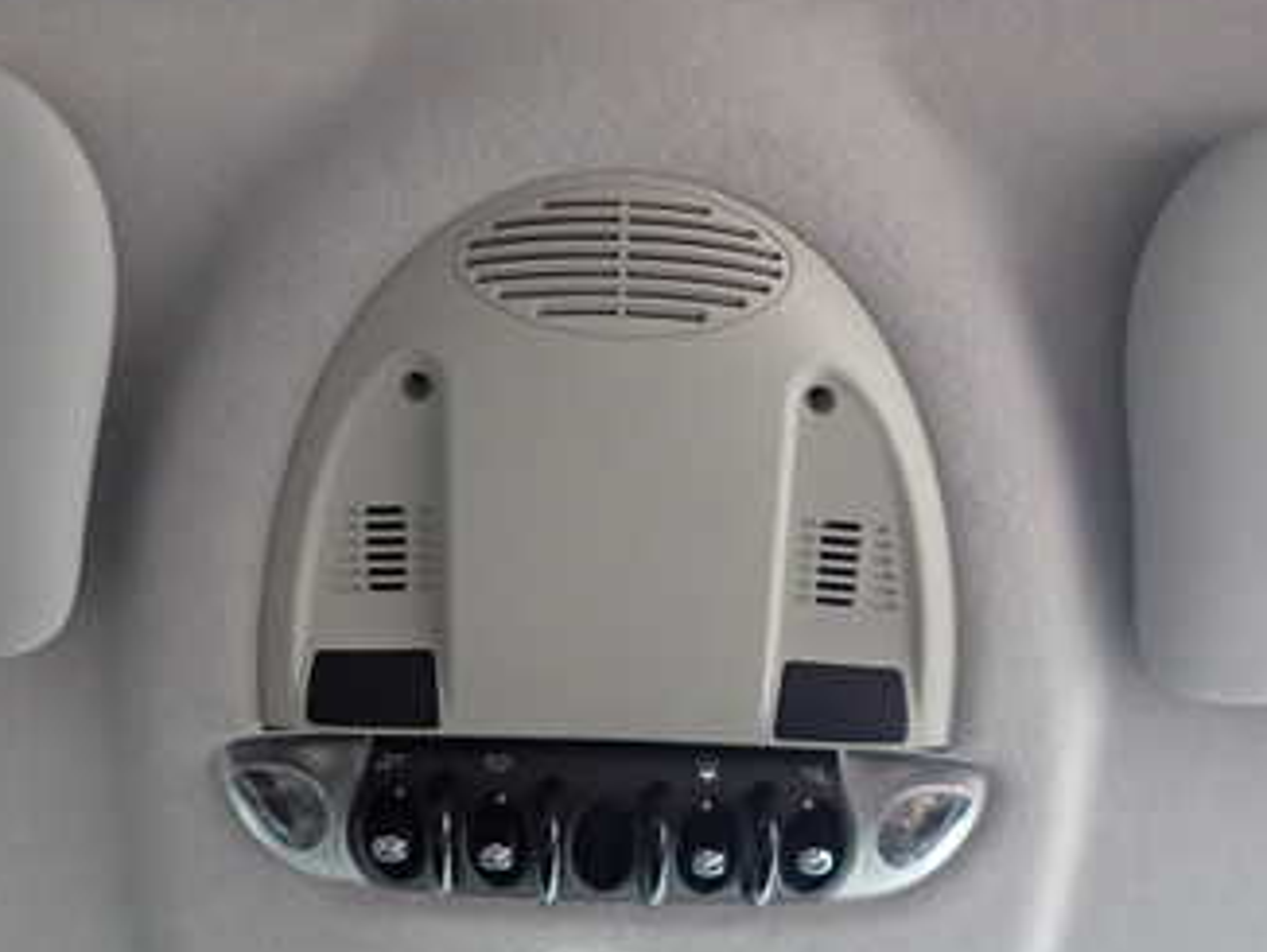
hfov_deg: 41.2
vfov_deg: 31.4
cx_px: 645
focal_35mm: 46
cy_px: 350
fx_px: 1685
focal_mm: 4.5
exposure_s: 1/100
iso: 250
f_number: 2
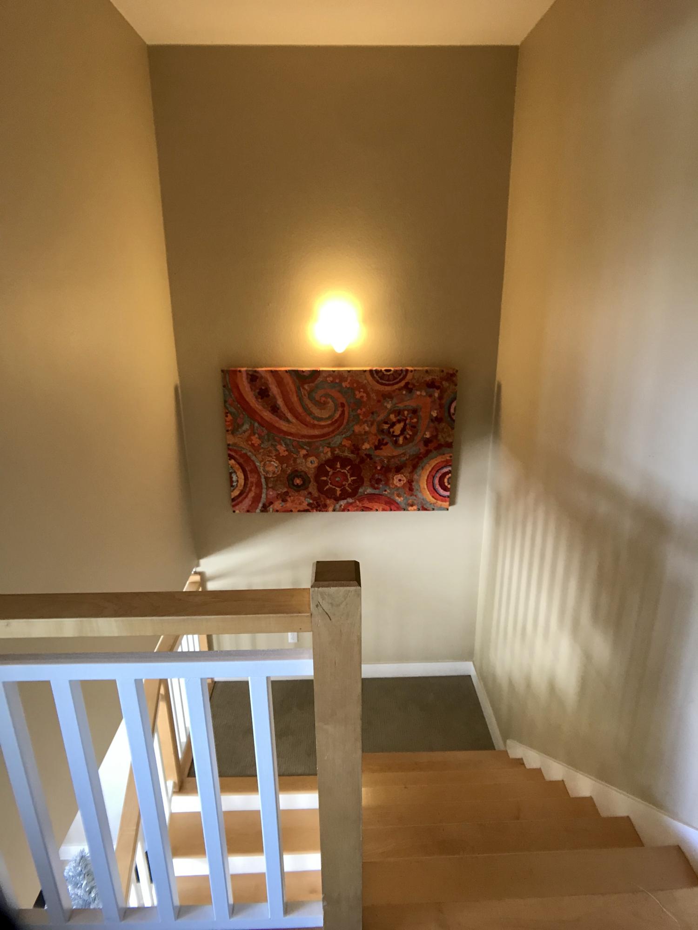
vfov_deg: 63.4
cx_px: 349
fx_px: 753
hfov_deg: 49.7
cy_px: 465
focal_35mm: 28
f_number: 1.8
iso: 40
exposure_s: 1/15
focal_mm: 3.99
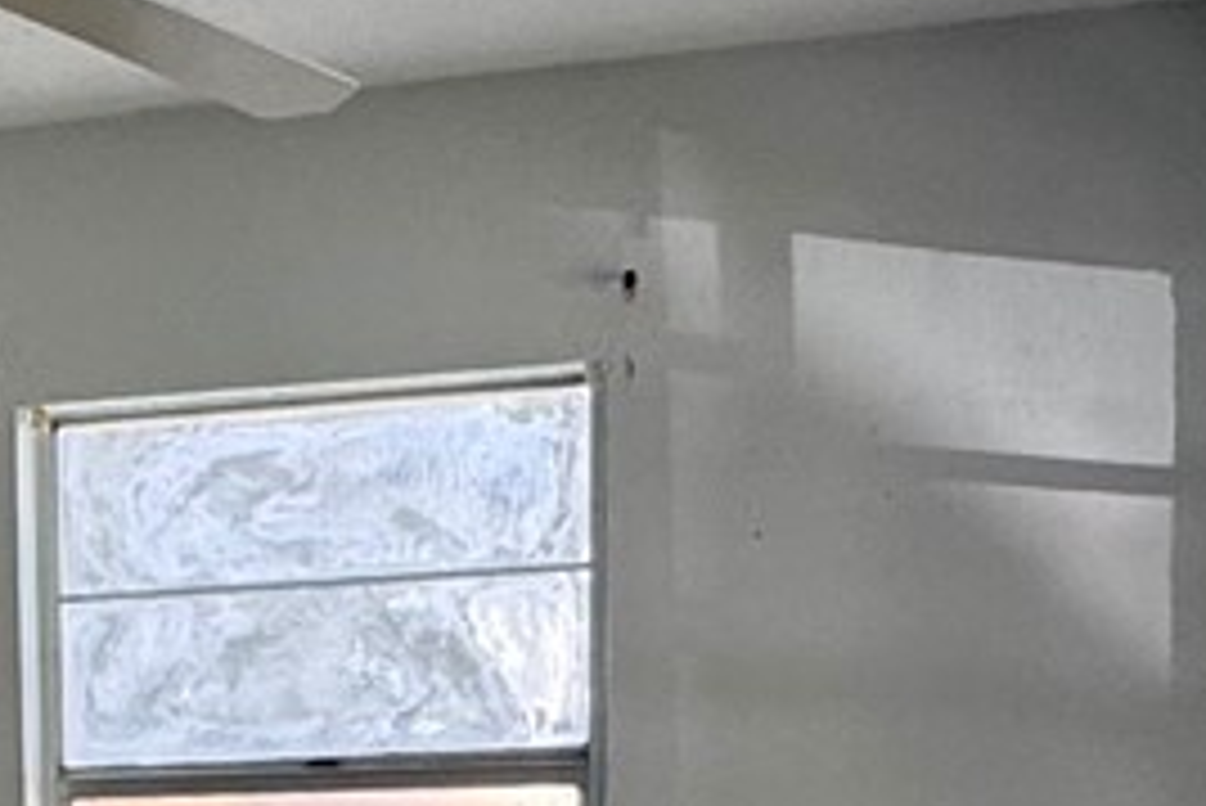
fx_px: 2916
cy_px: 1234
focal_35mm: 87
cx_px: -238
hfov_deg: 21.7
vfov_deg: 14.6
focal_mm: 2.22
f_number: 2.2
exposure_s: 1/99
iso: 160
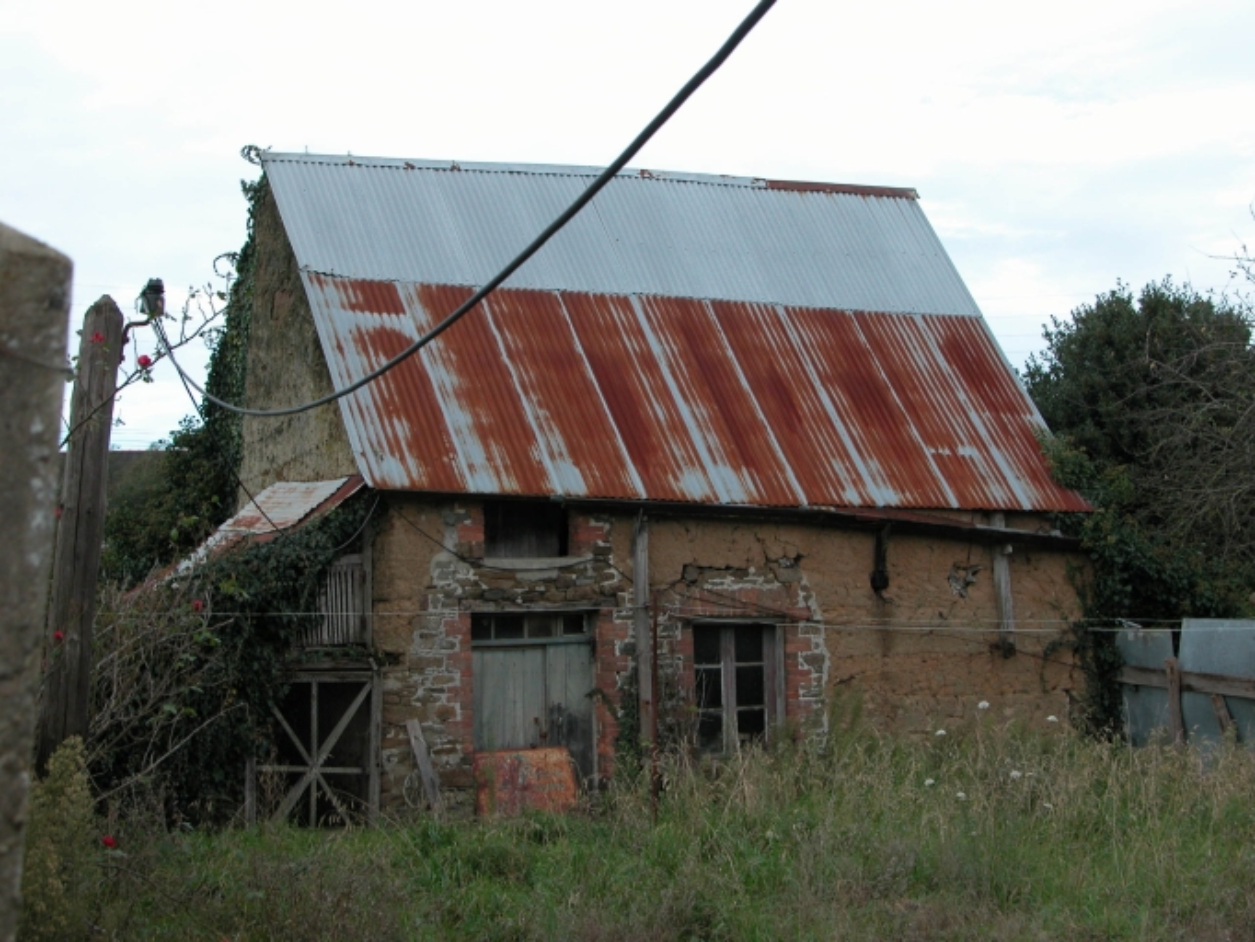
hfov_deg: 31.2
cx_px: 628
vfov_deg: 23.7
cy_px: 471
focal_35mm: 62
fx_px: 2249
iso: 100
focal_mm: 15.7
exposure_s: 1/214
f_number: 4.5
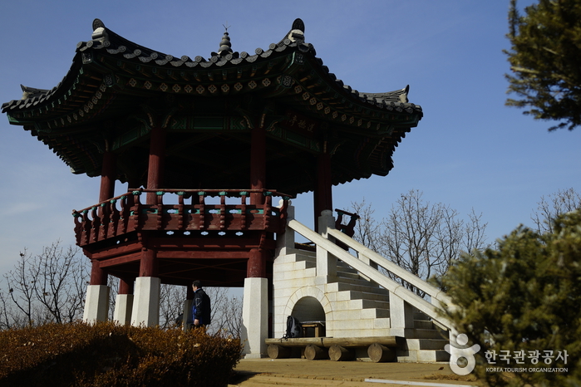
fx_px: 565
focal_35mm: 35
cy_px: 194
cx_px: 290
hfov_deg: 54.4
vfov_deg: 37.9
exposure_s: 1/1600
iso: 200
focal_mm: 35
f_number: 4
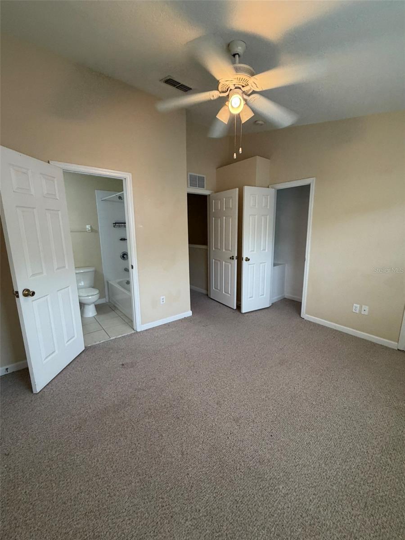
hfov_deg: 85.7
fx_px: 218
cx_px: 202
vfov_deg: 102.1
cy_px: 270
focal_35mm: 14
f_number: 2.2
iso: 320
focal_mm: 2.22
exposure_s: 1/60
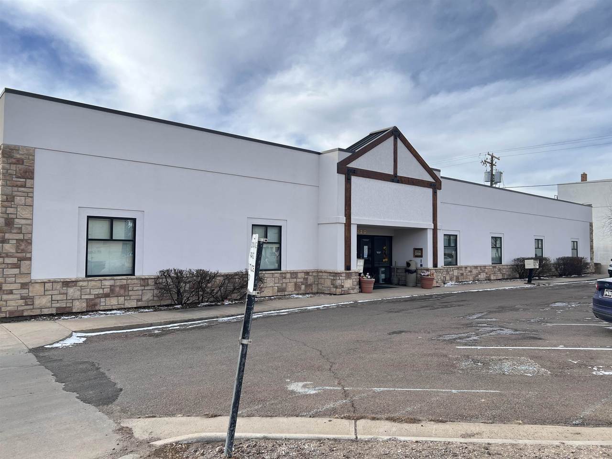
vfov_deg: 53.1
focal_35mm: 26
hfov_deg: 67.3
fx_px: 460
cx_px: 306
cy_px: 230
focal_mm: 5.7
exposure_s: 1/932
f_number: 1.5
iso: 50
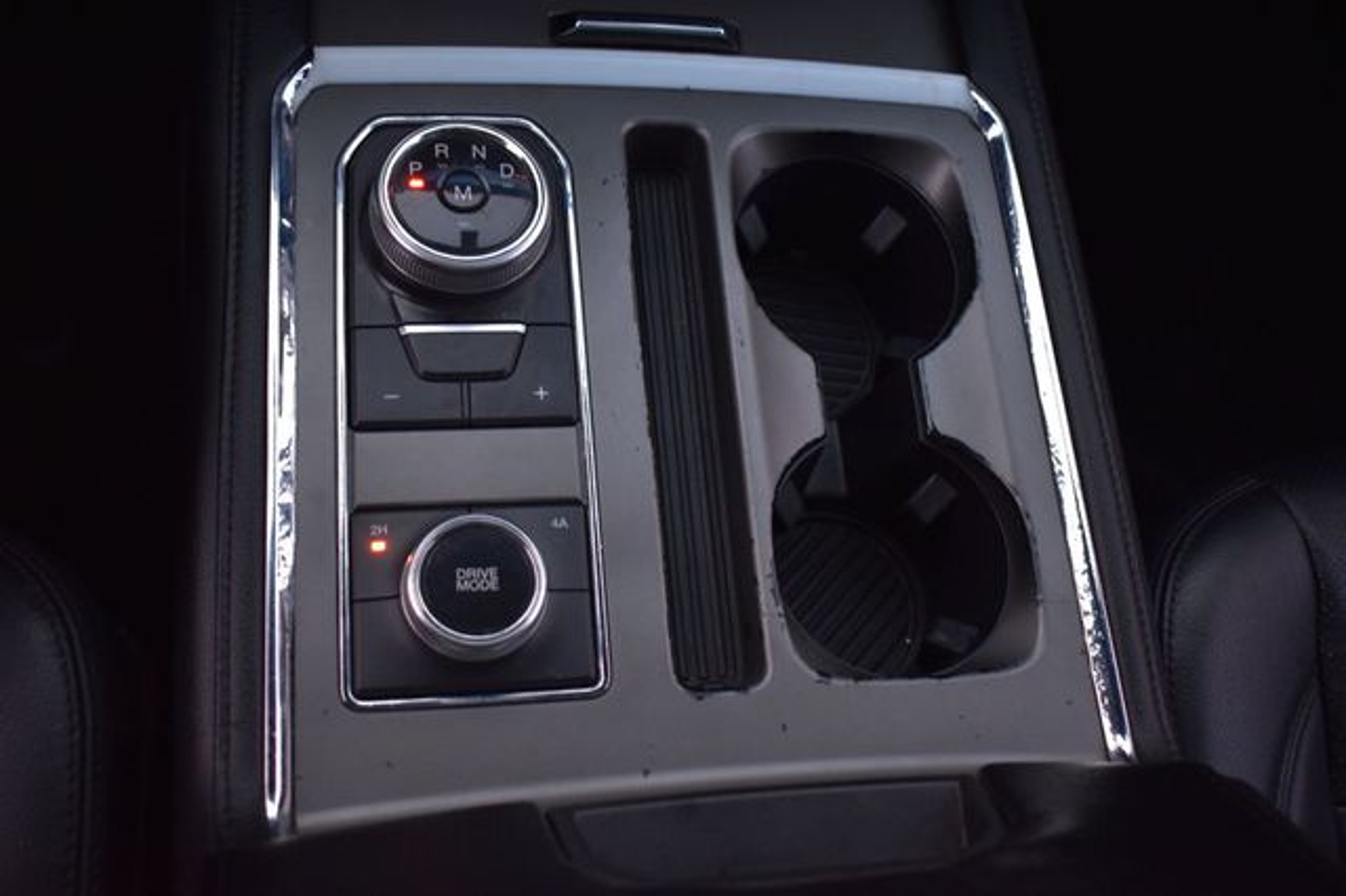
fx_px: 1345
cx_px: 673
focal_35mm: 36
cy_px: 448
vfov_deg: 36.8
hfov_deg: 53.2
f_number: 3.8
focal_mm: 24
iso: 1600
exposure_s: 1/8
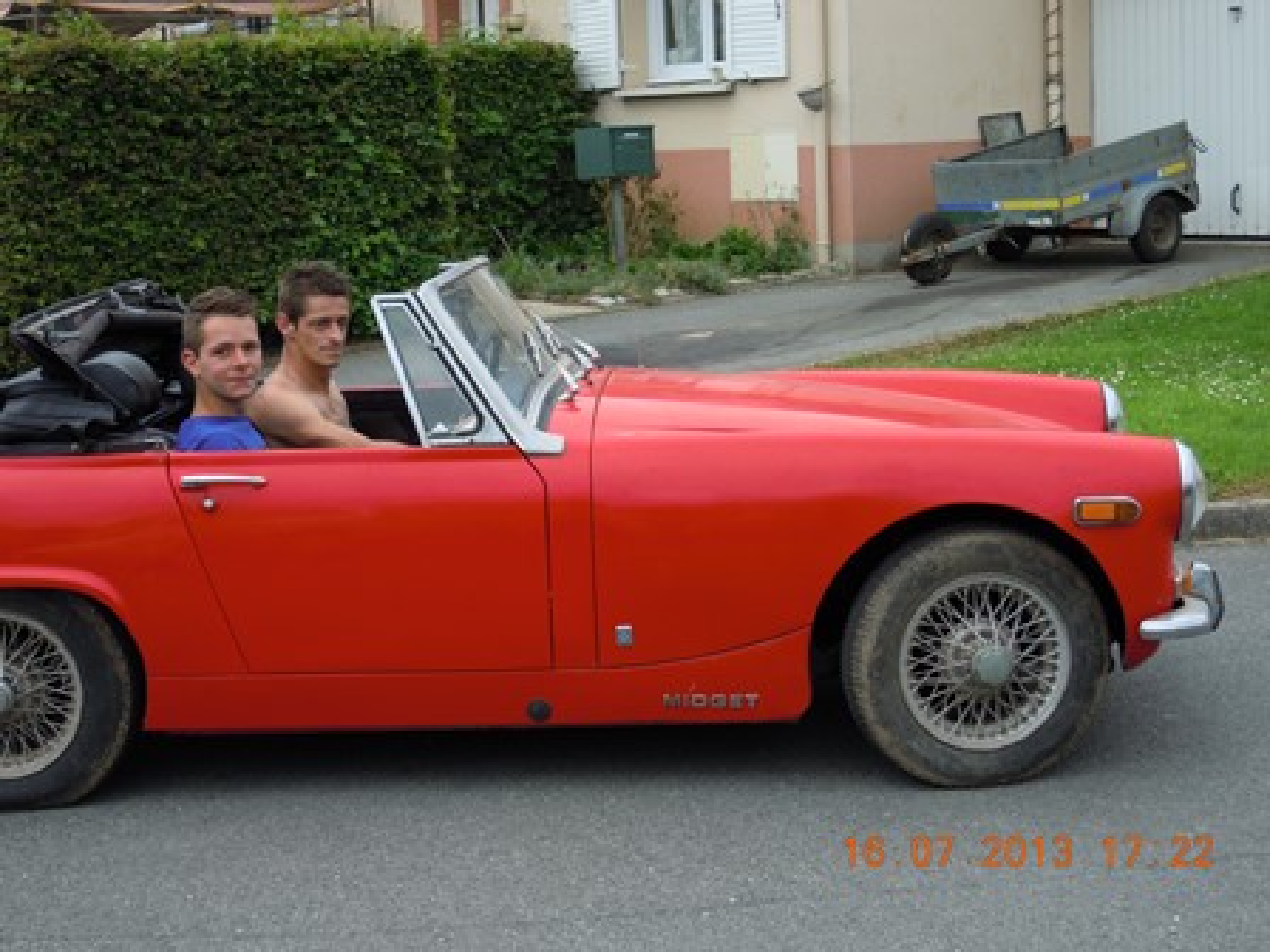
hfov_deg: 30.7
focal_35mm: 63
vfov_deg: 23.3
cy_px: 476
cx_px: 635
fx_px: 2311
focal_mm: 11.2
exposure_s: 1/250
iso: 100
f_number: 4
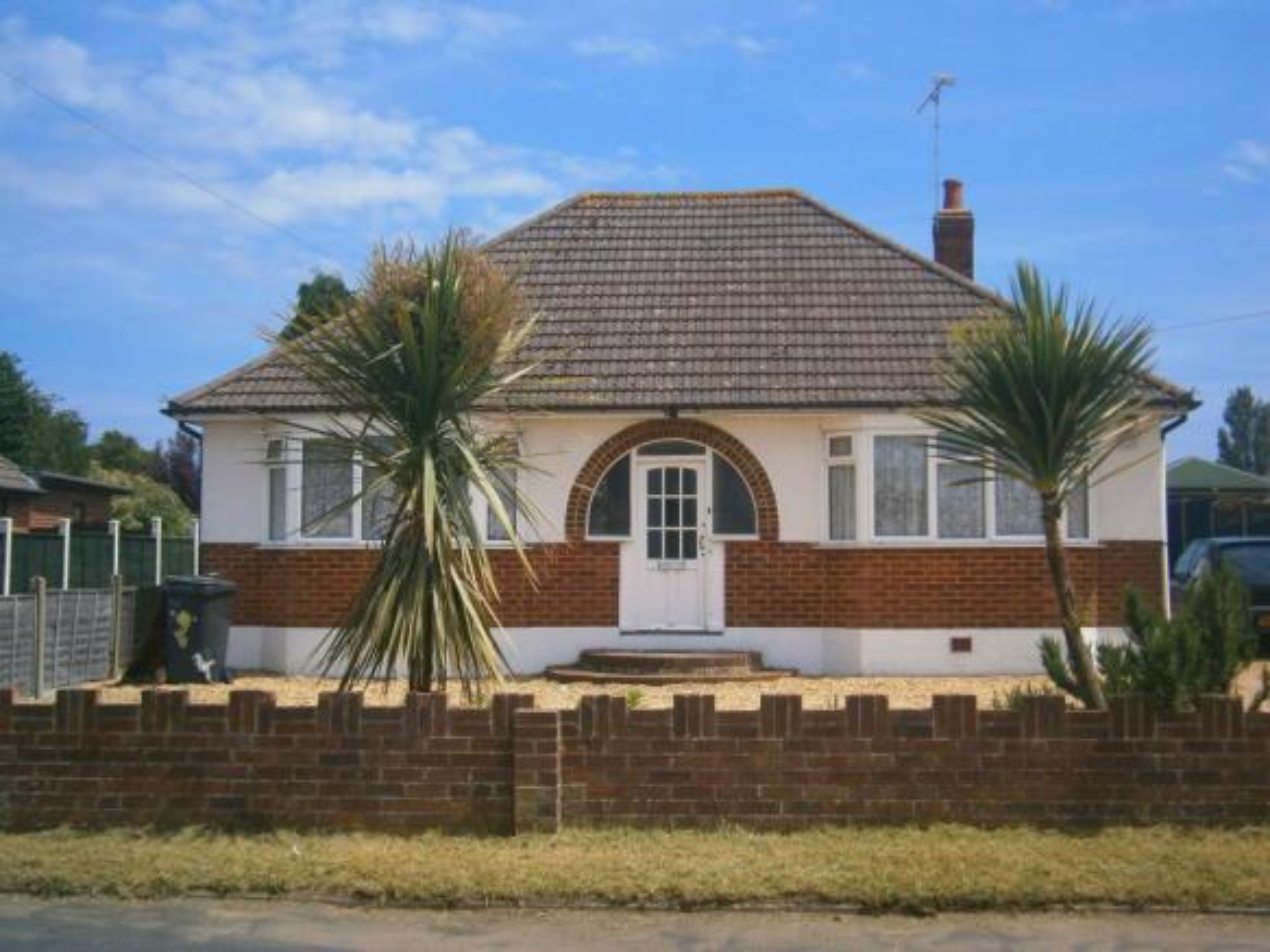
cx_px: 635
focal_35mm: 47
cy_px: 476
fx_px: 1724
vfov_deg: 30.9
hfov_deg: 40.4
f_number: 9.7
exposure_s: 1/200
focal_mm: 8.3
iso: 80
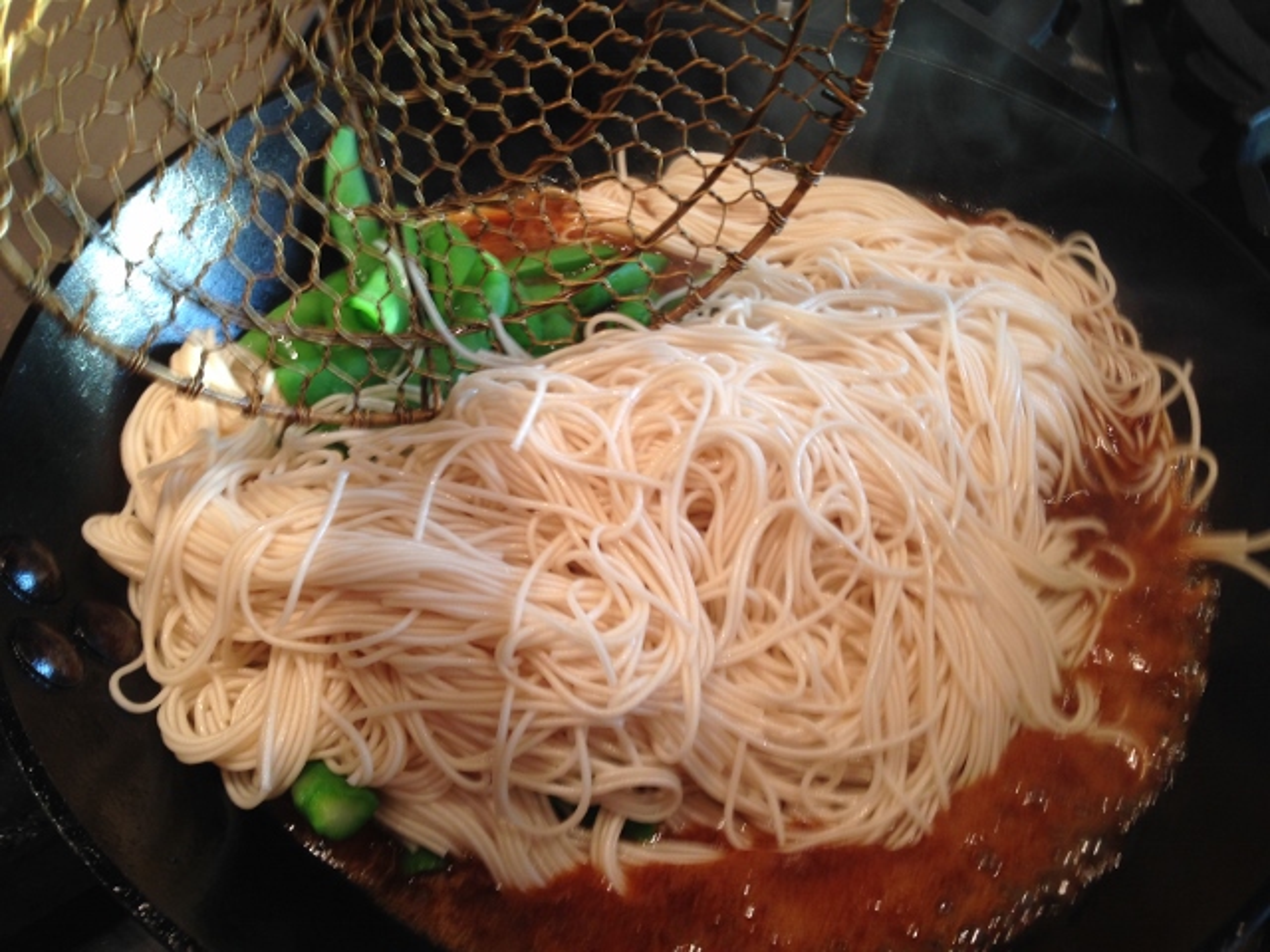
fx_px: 1211
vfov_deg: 42.9
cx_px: 635
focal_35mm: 33
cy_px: 476
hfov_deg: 55.4
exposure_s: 1/20
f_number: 2.4
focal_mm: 4.12
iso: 50
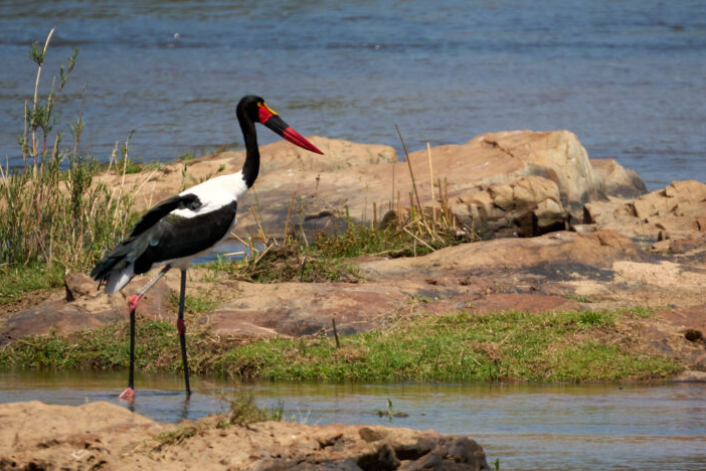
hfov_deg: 1.6
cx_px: 336
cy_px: 298
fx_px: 25747
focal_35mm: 1313
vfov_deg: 1.0
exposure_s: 1/1600
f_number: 6.3
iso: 320
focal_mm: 600
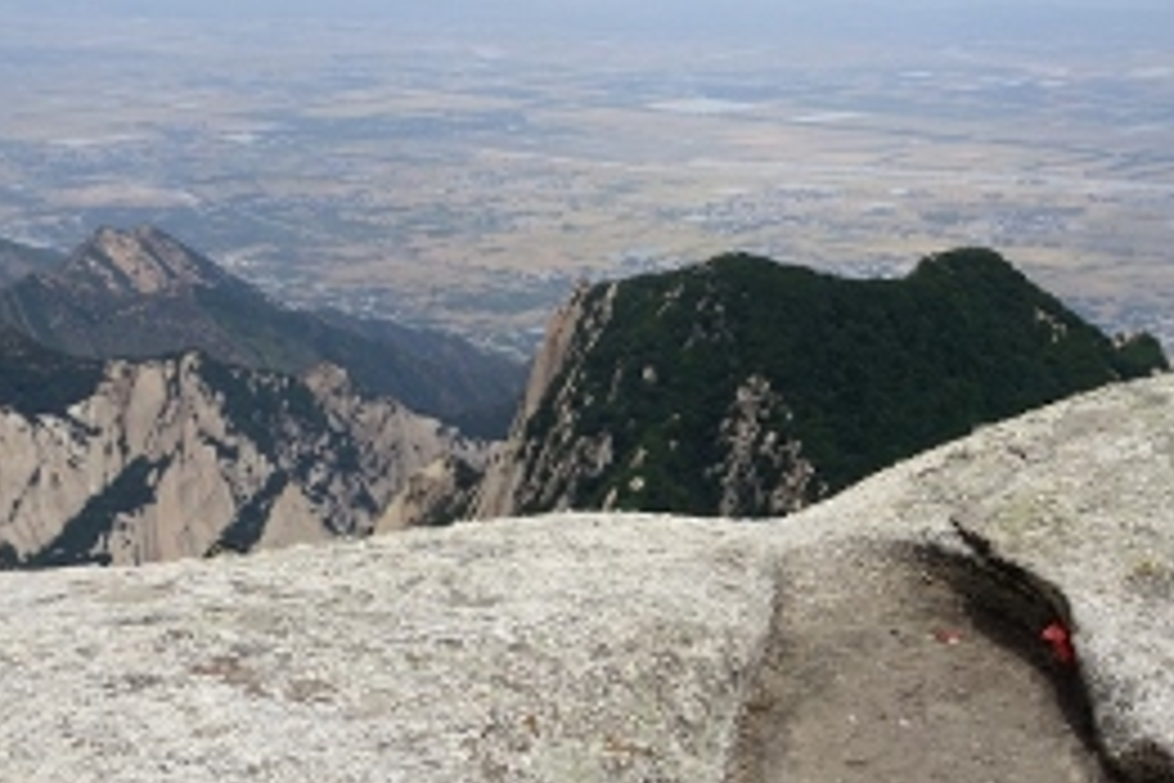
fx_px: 1924
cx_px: 643
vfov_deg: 23.0
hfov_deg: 33.9
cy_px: 477
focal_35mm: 59
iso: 80
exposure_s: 1/1000
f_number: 4
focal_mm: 6.37
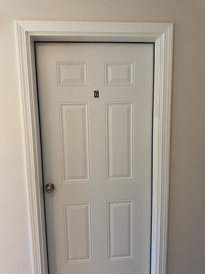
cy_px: 137
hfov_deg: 56.8
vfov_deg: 71.6
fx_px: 190
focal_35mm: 24
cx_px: 102
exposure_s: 1/60
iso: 250
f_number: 1.78
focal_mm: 6.76
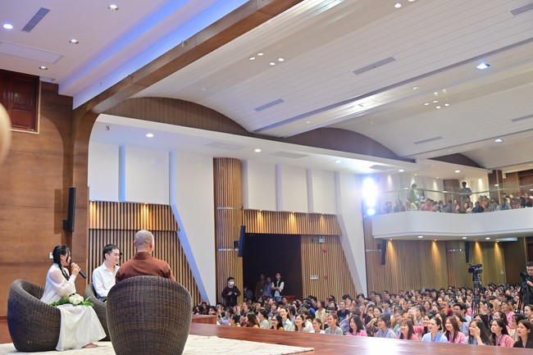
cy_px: 178
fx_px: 562
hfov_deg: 50.7
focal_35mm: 38
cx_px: 266
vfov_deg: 35.0
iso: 1600
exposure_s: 1/125
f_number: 4.5
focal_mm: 38
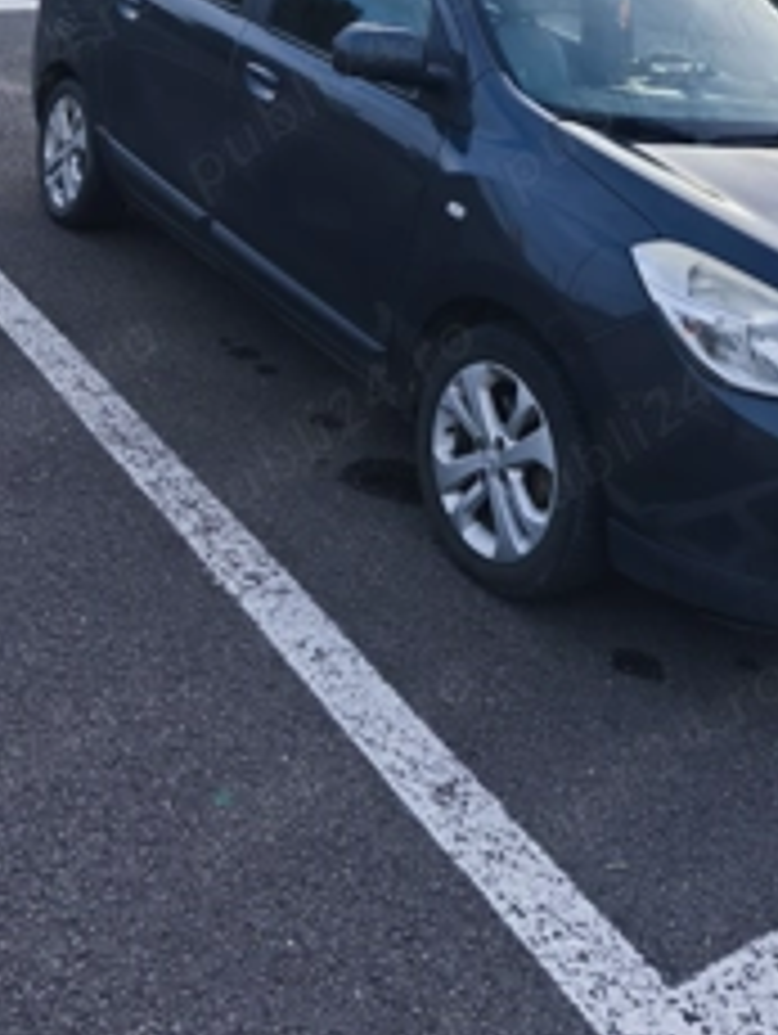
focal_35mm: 40
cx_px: 486
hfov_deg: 35.8
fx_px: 1196
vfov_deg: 43.7
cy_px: 158
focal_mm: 6.18
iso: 50
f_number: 1.65
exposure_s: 1/202
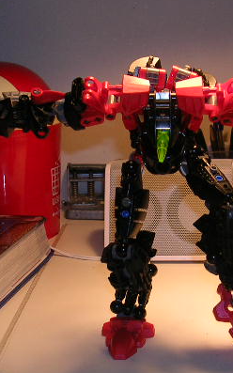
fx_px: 661
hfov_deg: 20.0
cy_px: 204
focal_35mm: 65
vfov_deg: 31.5
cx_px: 148
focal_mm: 5.8
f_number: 2.8
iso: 50
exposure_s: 1/30
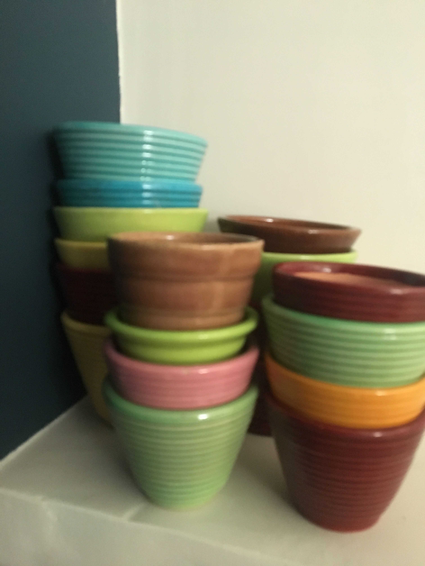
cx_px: 212
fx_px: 475
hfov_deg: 48.2
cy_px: 283
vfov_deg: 61.7
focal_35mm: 29
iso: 320
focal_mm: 4.15
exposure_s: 1/17
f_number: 2.2
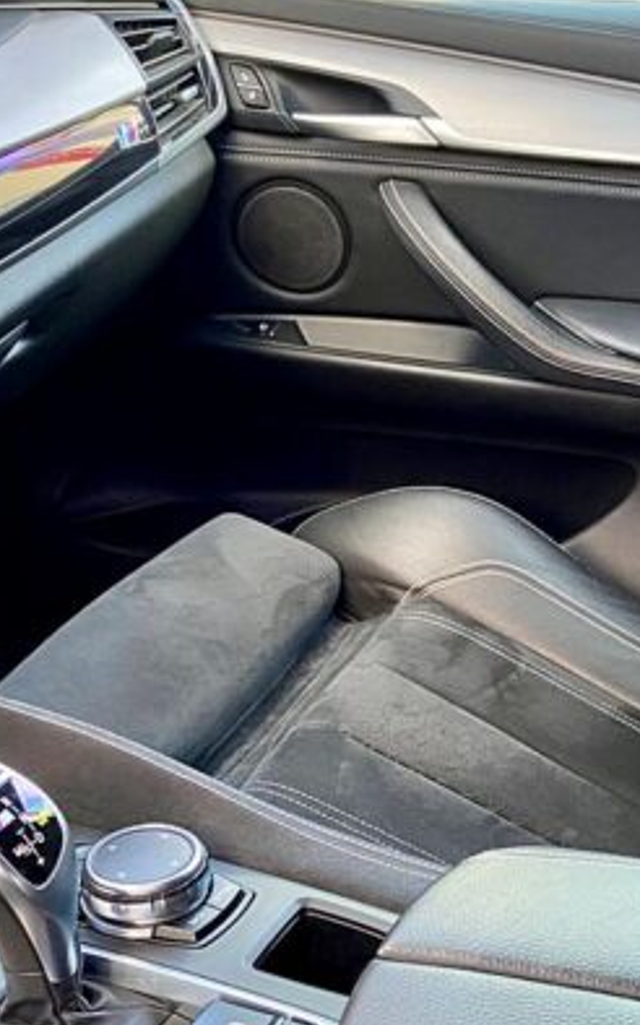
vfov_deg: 36.1
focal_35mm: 56
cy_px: 630
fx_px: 1564
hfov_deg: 23.1
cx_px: 362
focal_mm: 4.25
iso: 250
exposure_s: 1/50
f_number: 1.8
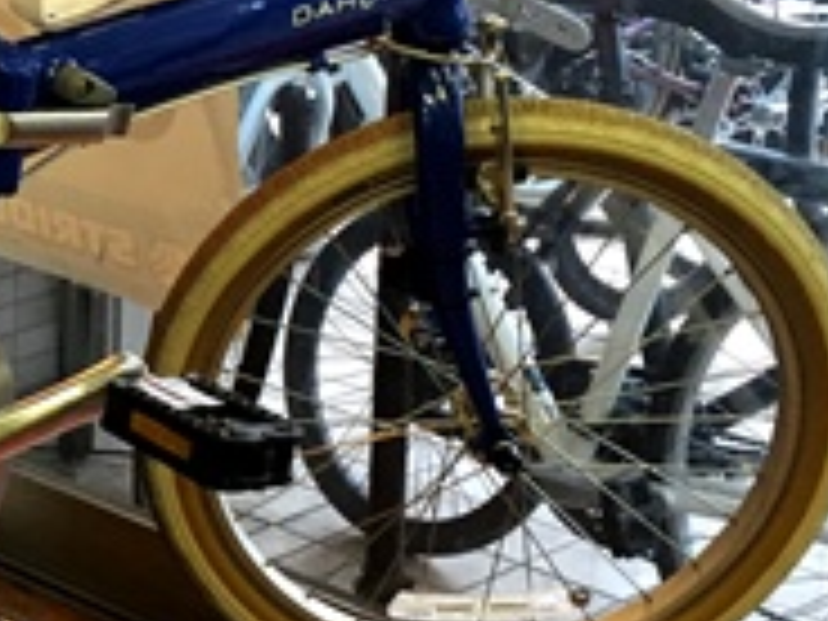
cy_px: 81
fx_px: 2416
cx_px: -212
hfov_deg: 18.3
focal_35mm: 101
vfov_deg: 14.5
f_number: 2.2
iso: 50
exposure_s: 1/30
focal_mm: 4.15
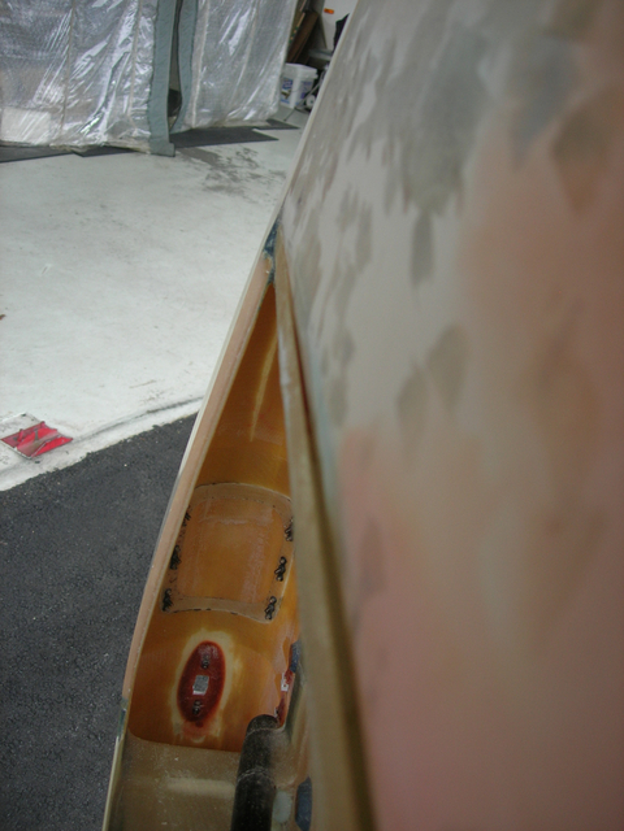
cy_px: 416
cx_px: 312
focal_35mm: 38
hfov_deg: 37.7
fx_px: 913
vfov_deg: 49.0
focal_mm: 7.8
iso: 64
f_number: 2.8
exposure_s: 1/40
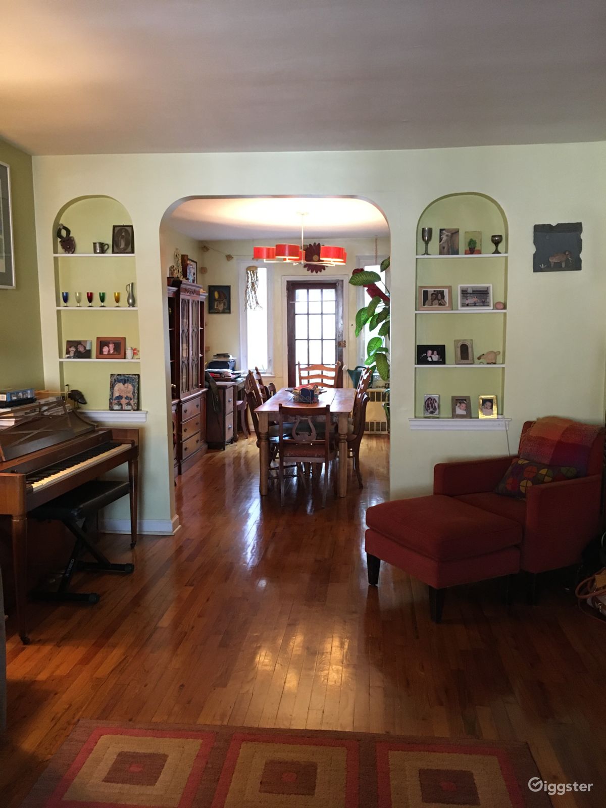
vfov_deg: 61.7
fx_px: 677
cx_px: 303
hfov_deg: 48.2
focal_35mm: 29
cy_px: 404
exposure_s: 1/30
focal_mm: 4.15
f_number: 2.2
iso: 200
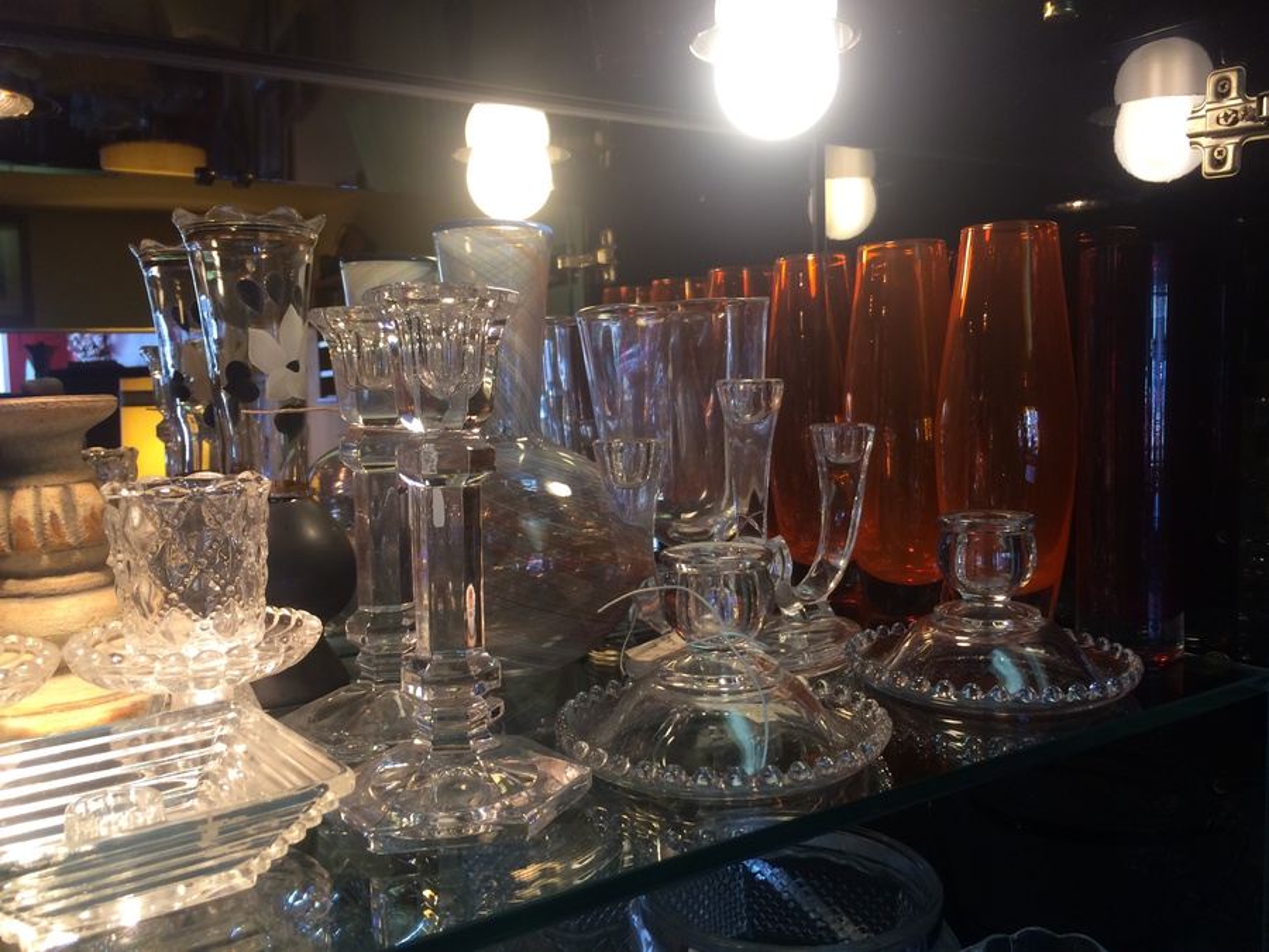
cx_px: 634
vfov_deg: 46.8
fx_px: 1100
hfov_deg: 60.0
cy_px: 476
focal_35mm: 30
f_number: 2.2
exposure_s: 1/30
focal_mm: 4.12
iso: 80
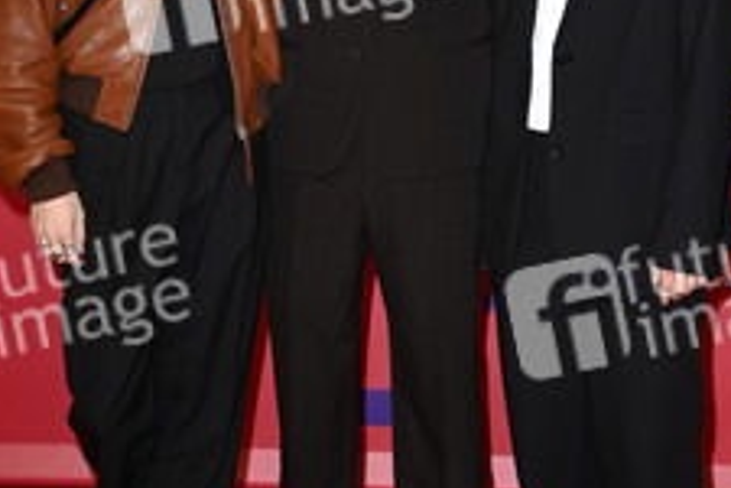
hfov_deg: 18.6
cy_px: 140
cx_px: 377
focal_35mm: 110
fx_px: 2233
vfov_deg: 12.4
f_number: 6.3
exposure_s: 1/250
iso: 640
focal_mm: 62
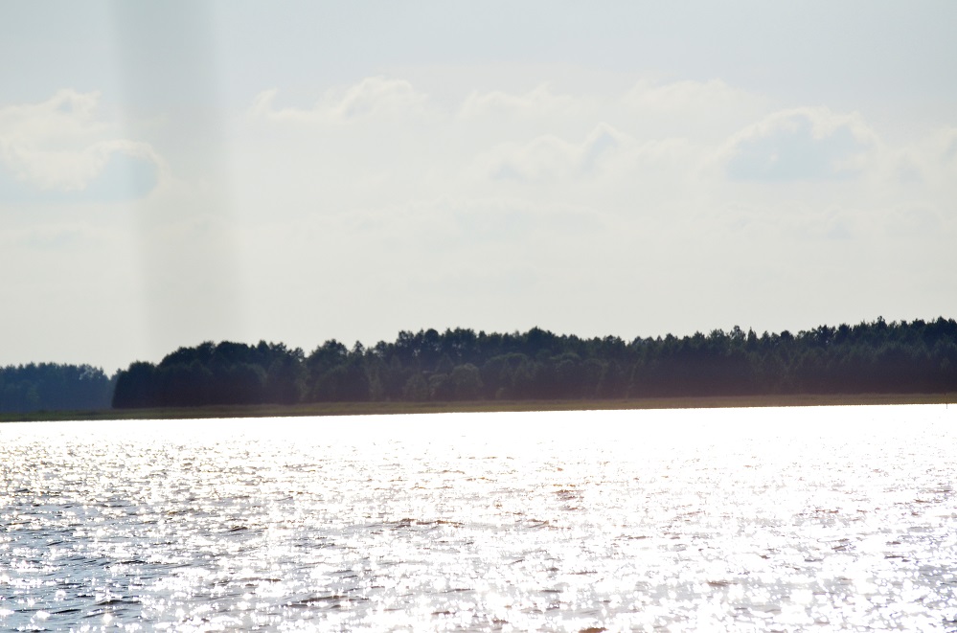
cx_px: 478
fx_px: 7359
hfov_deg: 7.4
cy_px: 316
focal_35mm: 278
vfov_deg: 4.9
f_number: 5
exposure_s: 1/6400
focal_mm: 185
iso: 400
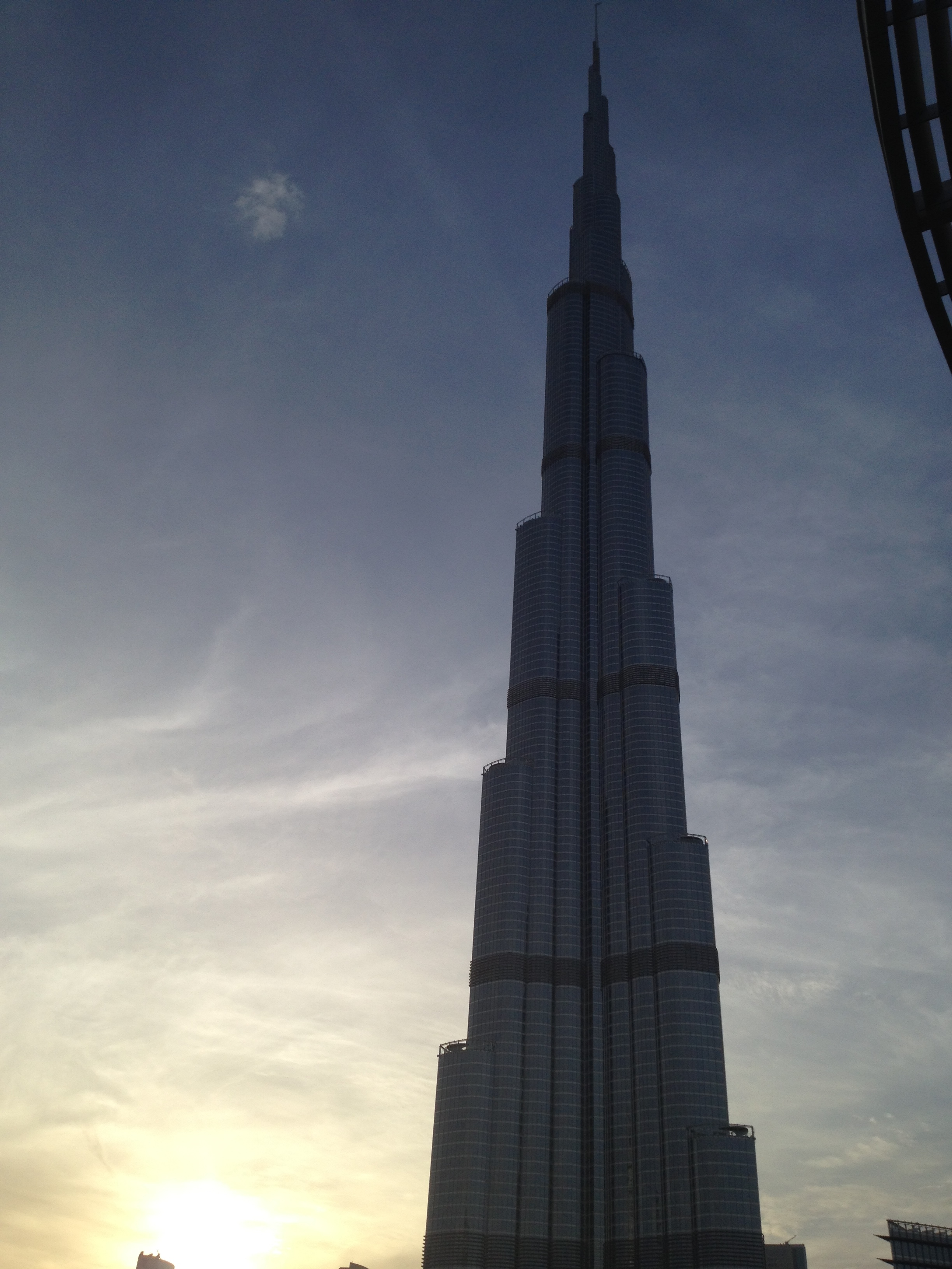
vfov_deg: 52.6
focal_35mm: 35
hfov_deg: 40.7
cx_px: 476
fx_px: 1283
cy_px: 634
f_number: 2.4
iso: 50
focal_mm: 4.28
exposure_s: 1/2045
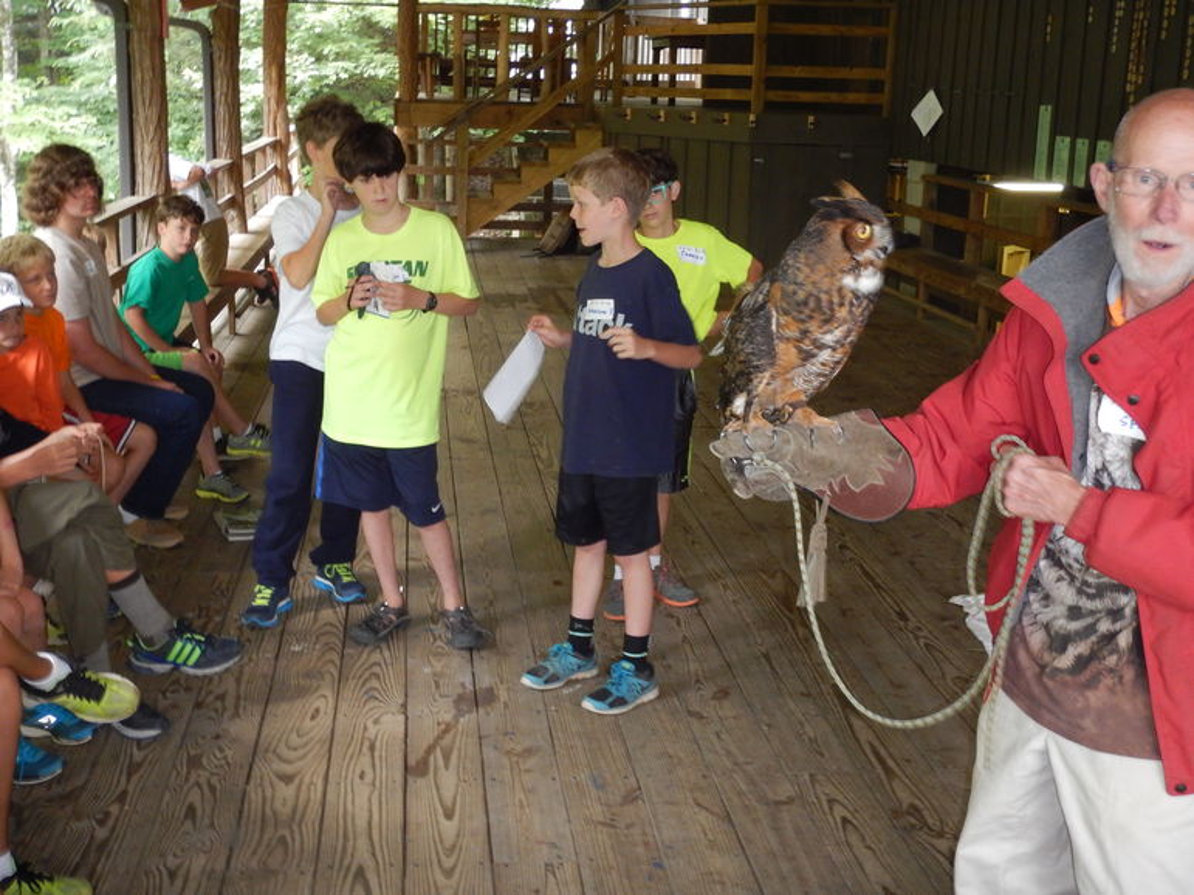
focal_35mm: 44
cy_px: 448
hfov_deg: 43.0
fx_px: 1517
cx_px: 597
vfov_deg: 32.9
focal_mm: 7.8
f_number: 4.3
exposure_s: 1/30
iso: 400
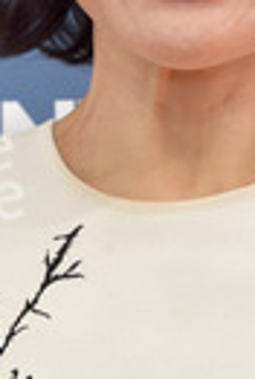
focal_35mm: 299
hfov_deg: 4.6
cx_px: 193
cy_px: 58
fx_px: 3160
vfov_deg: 6.9
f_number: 7.1
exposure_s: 1/250
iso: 320
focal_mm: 98
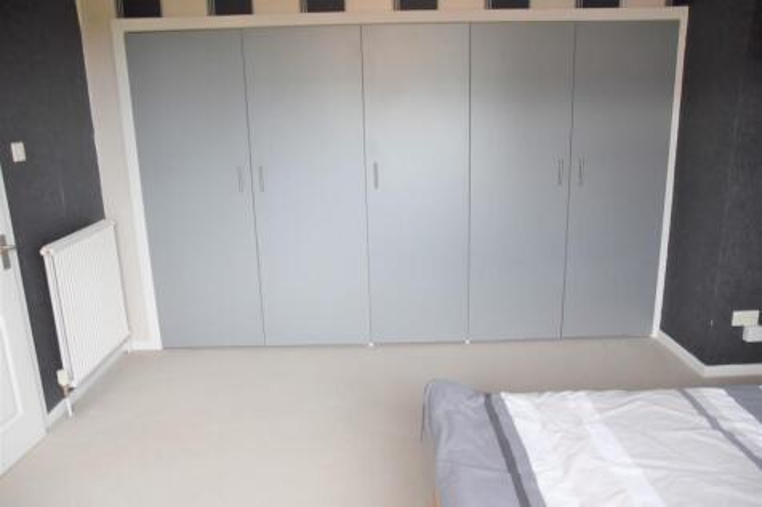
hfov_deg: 67.4
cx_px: 381
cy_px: 254
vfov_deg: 47.9
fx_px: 571
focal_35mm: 27
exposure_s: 1/200
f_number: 3.5
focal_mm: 18
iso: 800
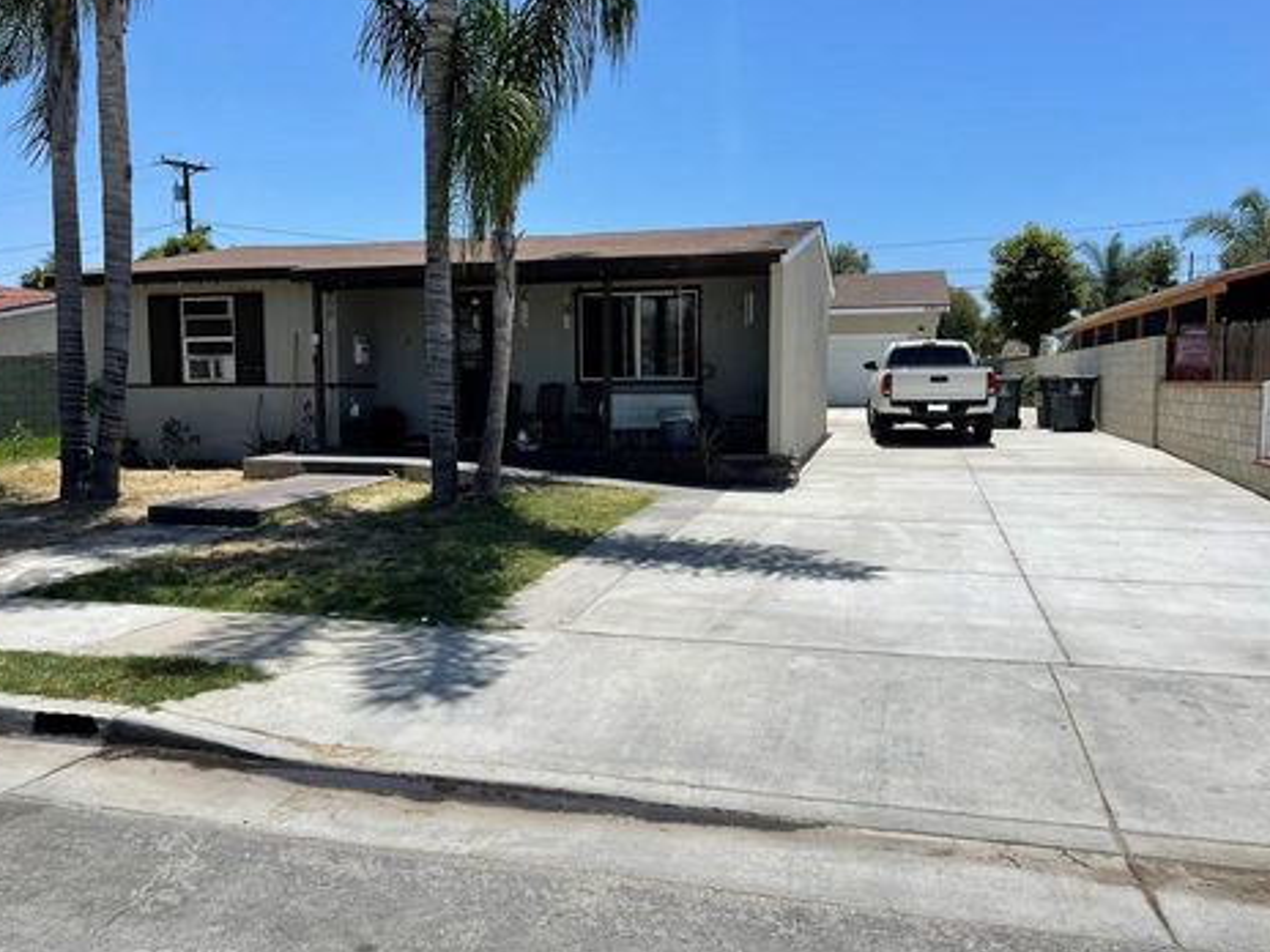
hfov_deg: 63.4
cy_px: 469
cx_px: 599
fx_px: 1027
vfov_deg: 49.7
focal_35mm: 28
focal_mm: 4.2
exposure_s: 1/4464
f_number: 1.6
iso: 32
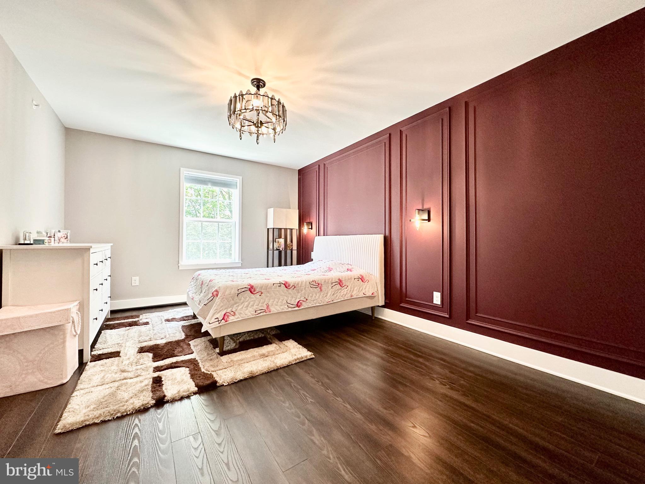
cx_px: 322
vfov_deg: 85.7
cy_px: 242
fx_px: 261
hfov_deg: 102.1
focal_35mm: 14
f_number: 2.2
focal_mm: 2.22
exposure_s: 1/120
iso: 160
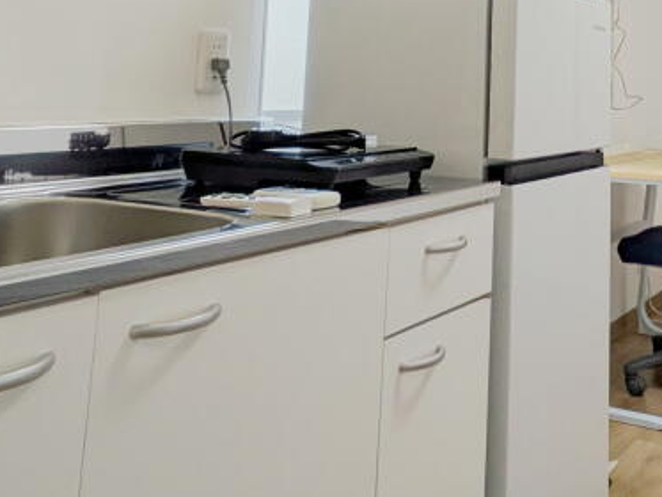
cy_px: -45
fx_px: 861
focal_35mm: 45
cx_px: 561
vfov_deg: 29.2
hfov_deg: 39.8
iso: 51
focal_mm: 1.83
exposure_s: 1/217
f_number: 2.2
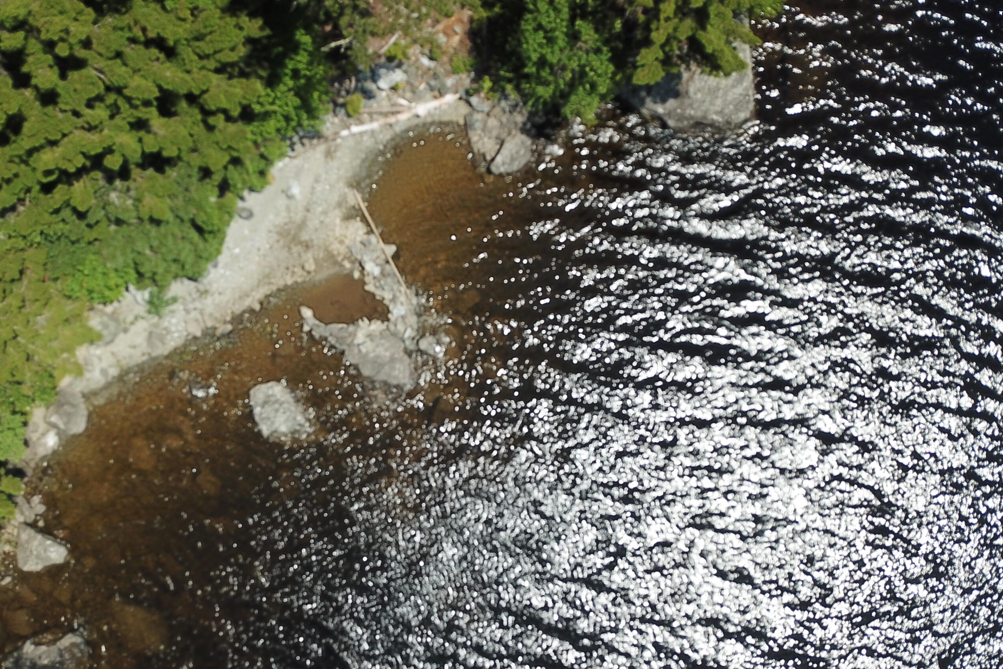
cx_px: 428
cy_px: 429
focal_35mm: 32
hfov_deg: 58.5
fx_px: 891
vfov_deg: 40.7
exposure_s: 1/1429
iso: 100
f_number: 2.2
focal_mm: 4.73
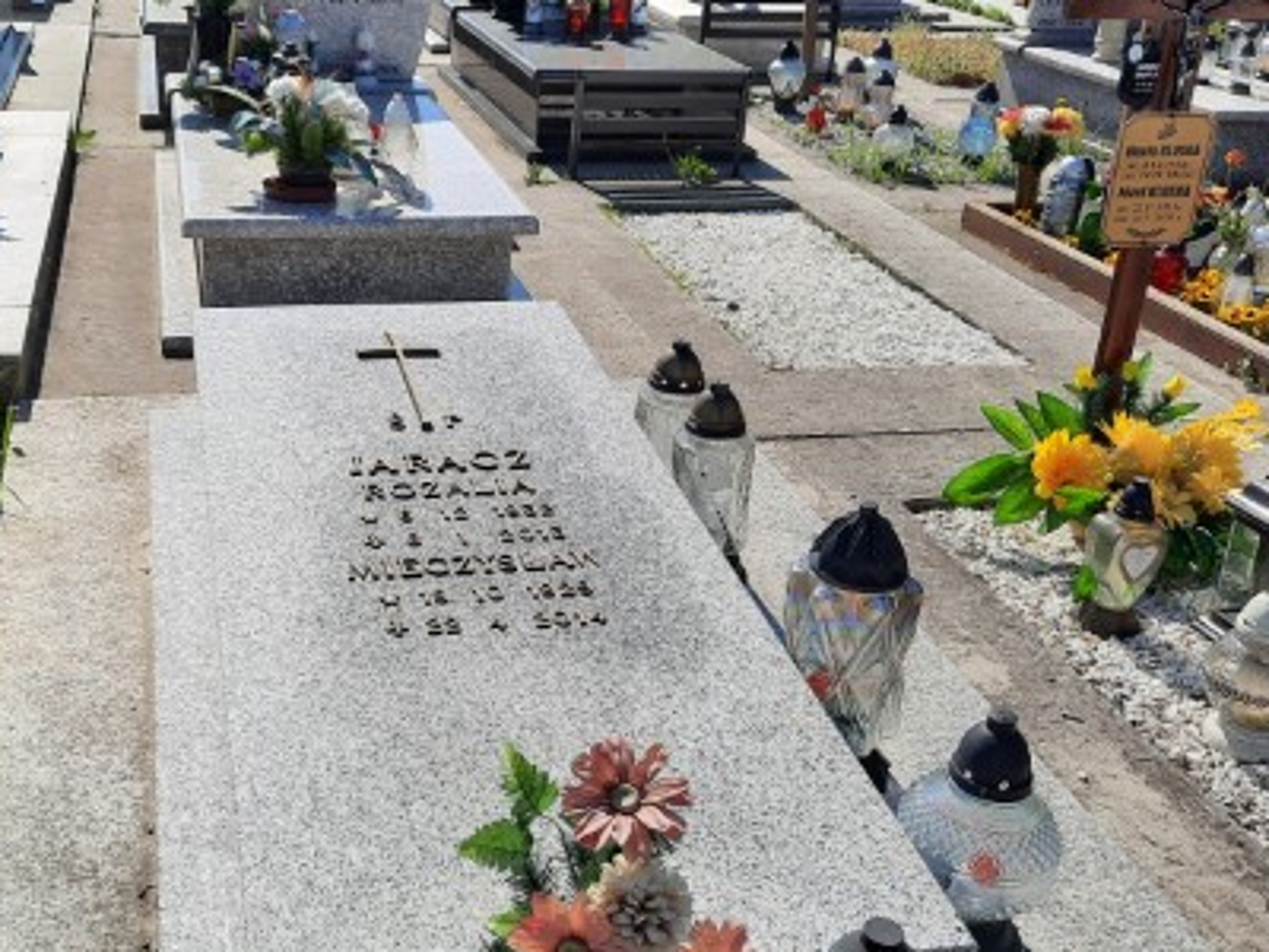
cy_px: 432
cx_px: 422
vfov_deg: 35.9
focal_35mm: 40
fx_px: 1466
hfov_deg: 46.1
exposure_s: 1/1456
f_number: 2
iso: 32
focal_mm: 4.6
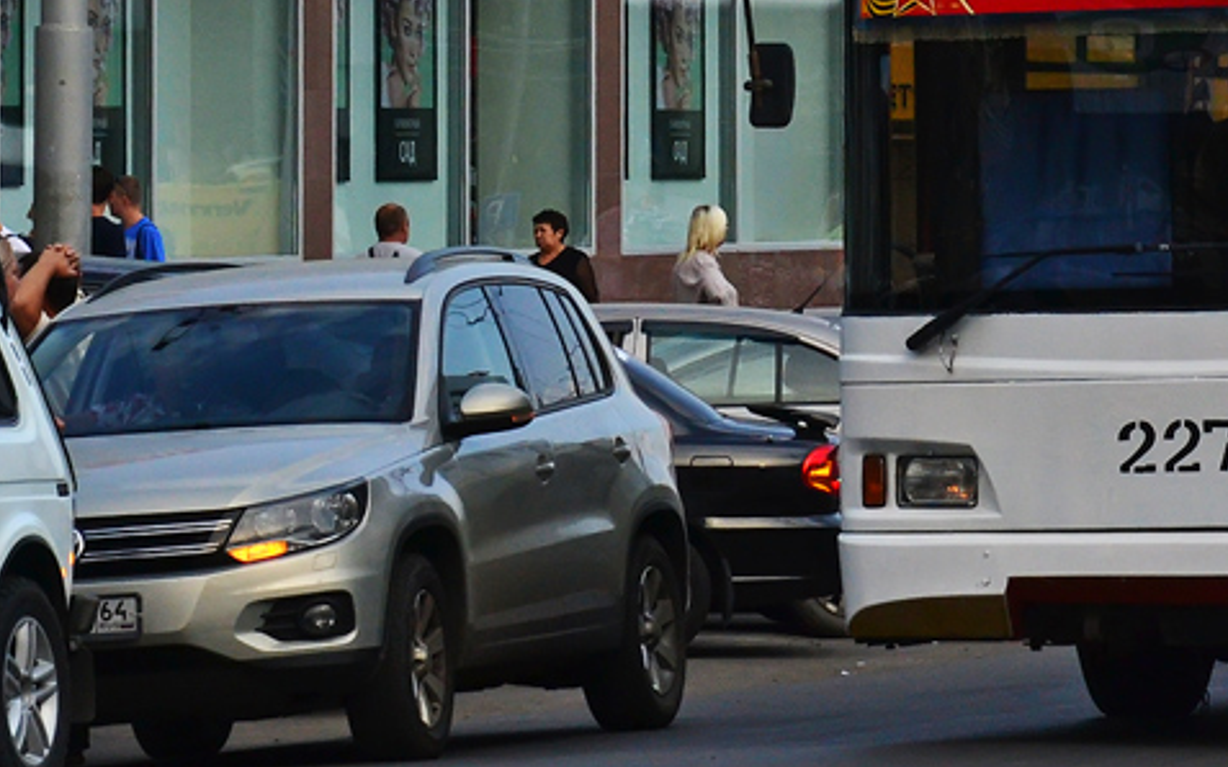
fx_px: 9002
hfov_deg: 7.7
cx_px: 1411
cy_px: -129
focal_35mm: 269
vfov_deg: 4.9
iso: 400
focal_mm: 70
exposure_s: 1/800
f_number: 8
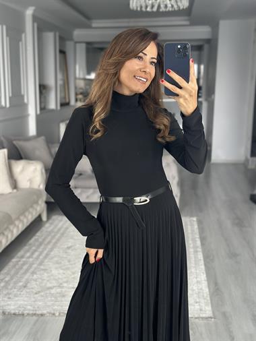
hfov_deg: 30.3
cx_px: 128
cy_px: 170
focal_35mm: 48
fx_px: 473
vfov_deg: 39.6
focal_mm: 6.86
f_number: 1.78
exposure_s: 1/60
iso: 200
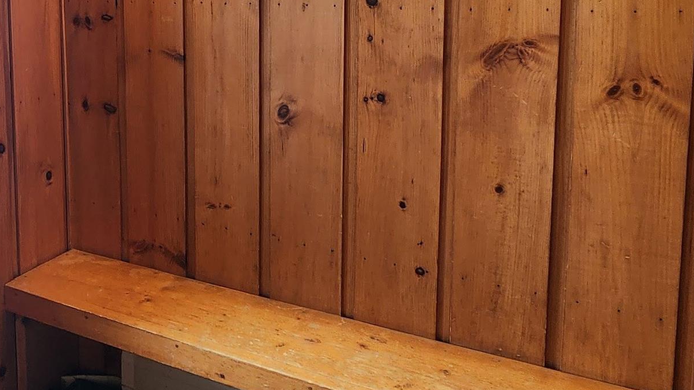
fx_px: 662
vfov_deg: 31.3
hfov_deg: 51.8
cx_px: 140
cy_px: 37
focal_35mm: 36
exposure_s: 1/60
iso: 160
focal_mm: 2.2
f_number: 2.2
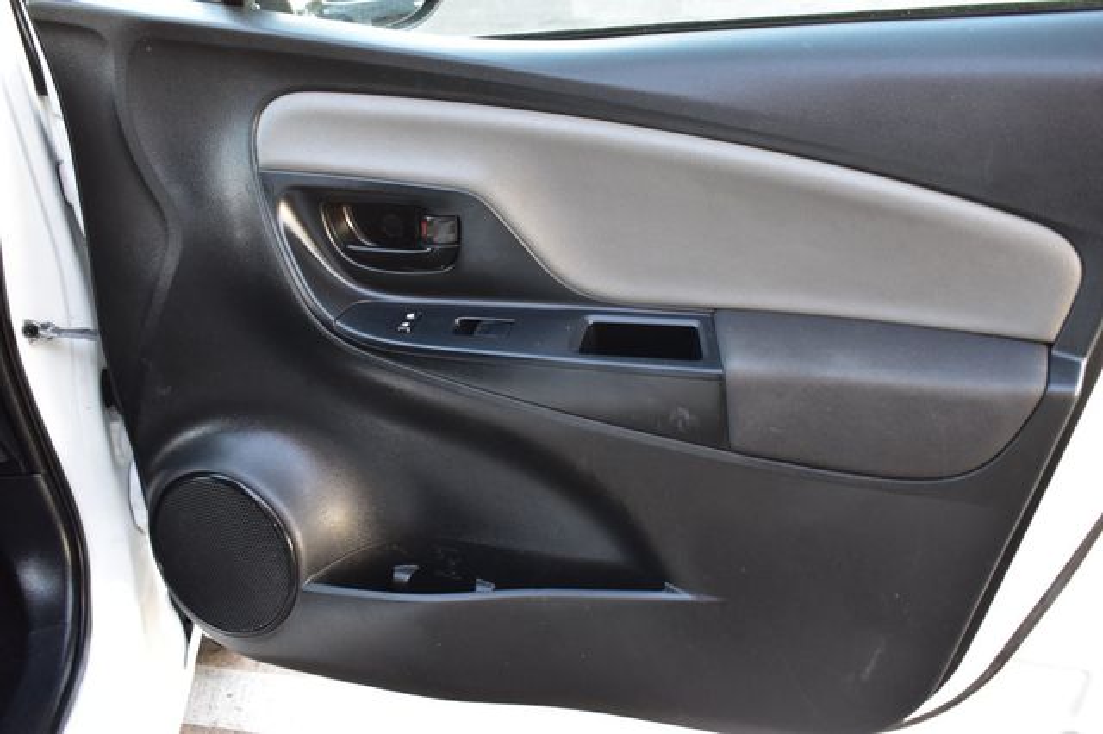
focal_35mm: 36
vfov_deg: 36.8
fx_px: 1102
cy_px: 367
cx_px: 552
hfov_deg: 53.2
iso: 500
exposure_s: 1/15
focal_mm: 24
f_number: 6.3
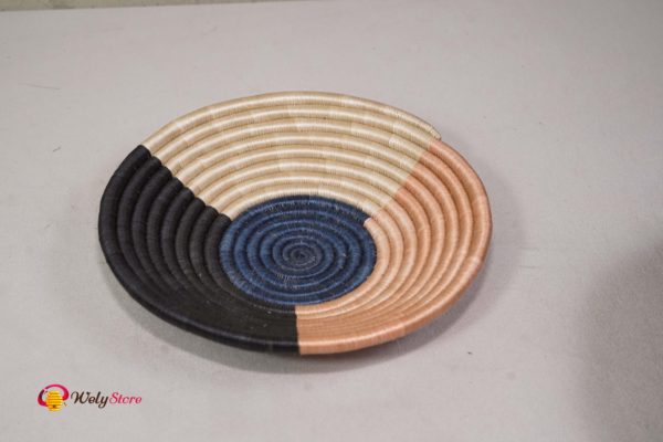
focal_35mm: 50
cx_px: 332
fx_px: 921
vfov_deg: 27.0
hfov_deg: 39.6
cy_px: 221
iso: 800
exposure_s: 1/80
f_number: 6.3
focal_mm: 50
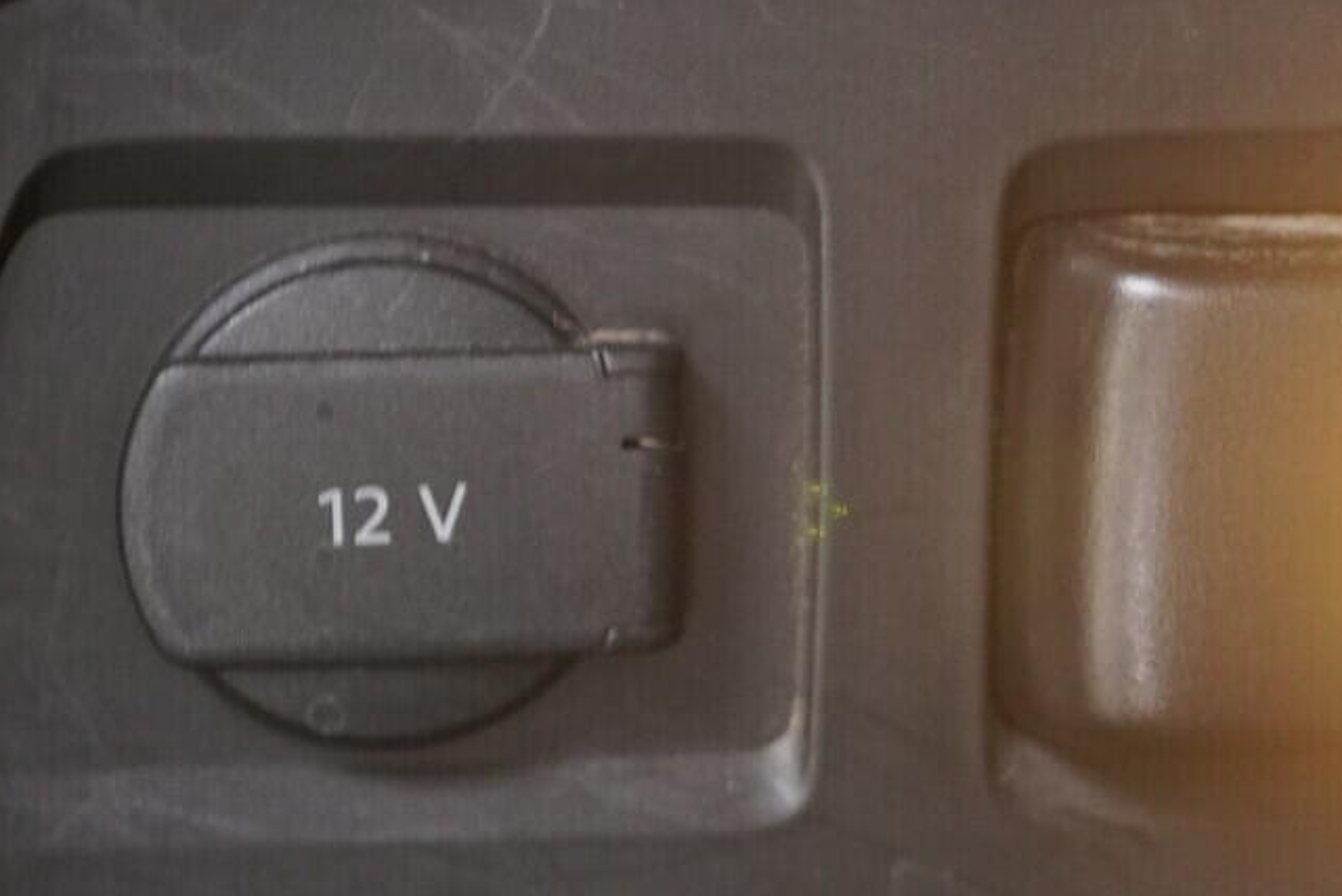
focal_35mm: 81
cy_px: 512
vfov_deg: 16.9
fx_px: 3020
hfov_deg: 24.9
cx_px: 451
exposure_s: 1/40
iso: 2000
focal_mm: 24
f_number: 2.8
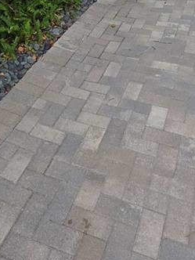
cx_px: 60
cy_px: -175
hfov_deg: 30.6
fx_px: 353
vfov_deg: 24.5
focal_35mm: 47
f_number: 1.9
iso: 40
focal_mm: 2.2
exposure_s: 1/902
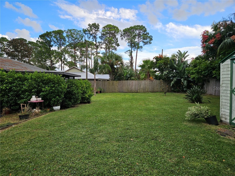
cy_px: 88
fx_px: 156
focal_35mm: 23
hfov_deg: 73.9
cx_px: 118
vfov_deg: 58.9
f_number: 1.8
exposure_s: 1/686
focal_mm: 5.4
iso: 25
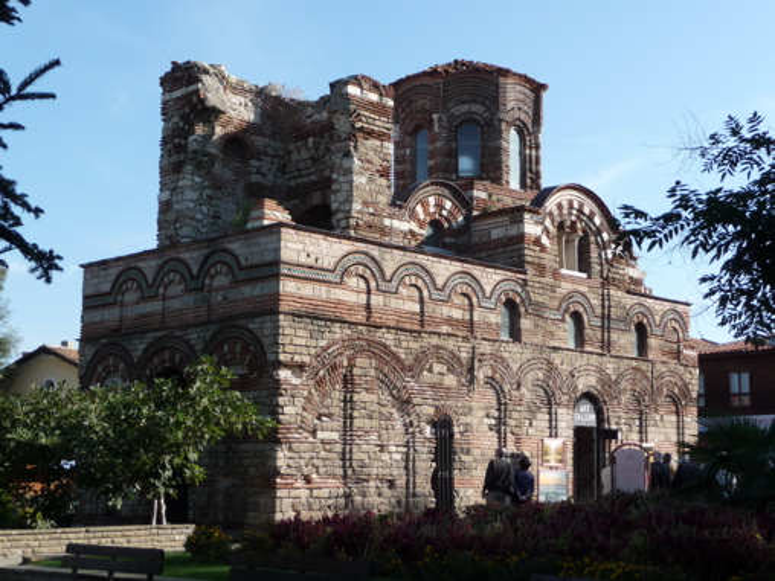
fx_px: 1231
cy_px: 290
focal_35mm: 55
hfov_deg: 34.9
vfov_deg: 26.6
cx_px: 388
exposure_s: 1/400
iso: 100
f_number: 4.3
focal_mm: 9.3
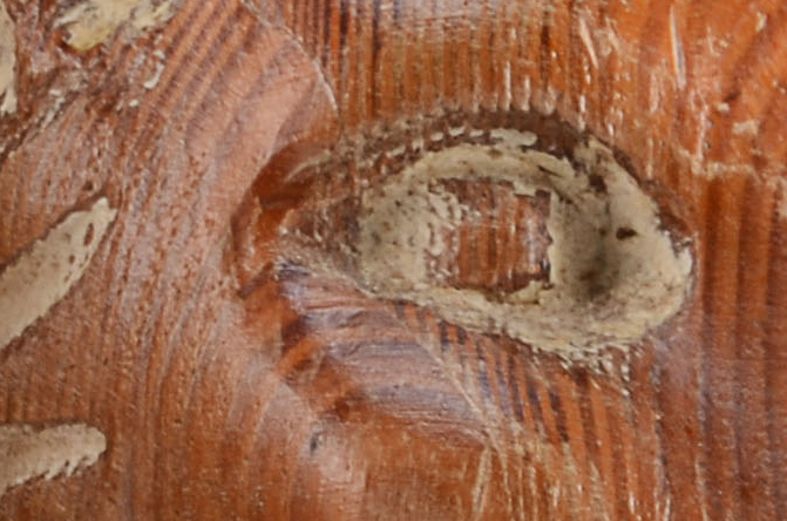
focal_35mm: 386
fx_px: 8411
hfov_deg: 5.3
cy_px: 974
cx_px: -292
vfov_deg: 3.5
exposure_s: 1/80
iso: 100
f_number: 10
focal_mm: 35
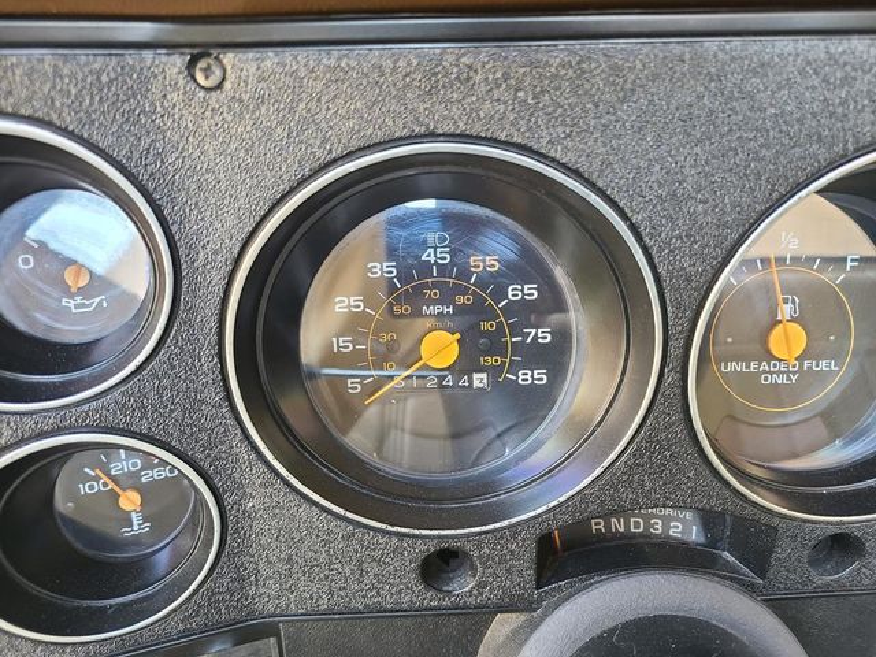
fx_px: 658
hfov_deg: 67.3
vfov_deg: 53.1
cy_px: 328
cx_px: 438
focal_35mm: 26
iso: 320
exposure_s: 1/40
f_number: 1.8
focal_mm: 5.4
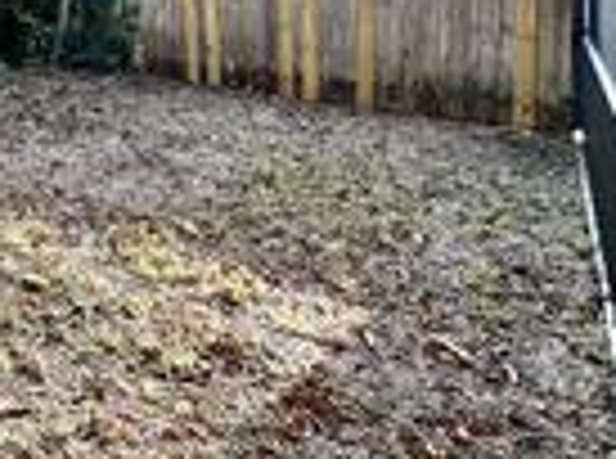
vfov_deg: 31.4
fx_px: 728
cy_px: -36
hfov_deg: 34.2
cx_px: -166
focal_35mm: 41
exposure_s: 1/99
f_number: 2.2
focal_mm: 2.22
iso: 40
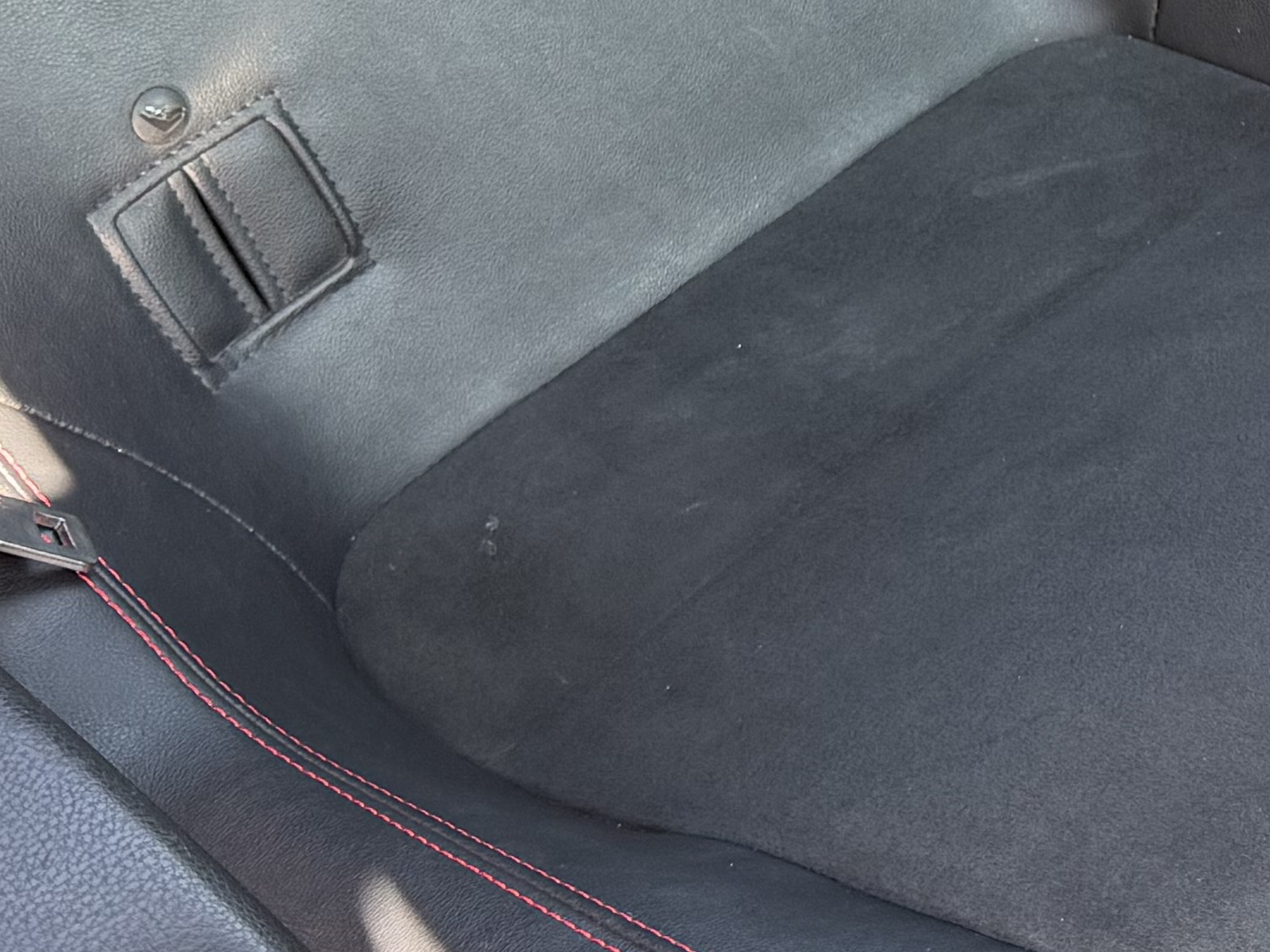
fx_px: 3339
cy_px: -29
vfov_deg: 15.9
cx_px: 1746
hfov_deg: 19.5
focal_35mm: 91
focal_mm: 6.76
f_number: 1.78
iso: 200
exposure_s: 1/74
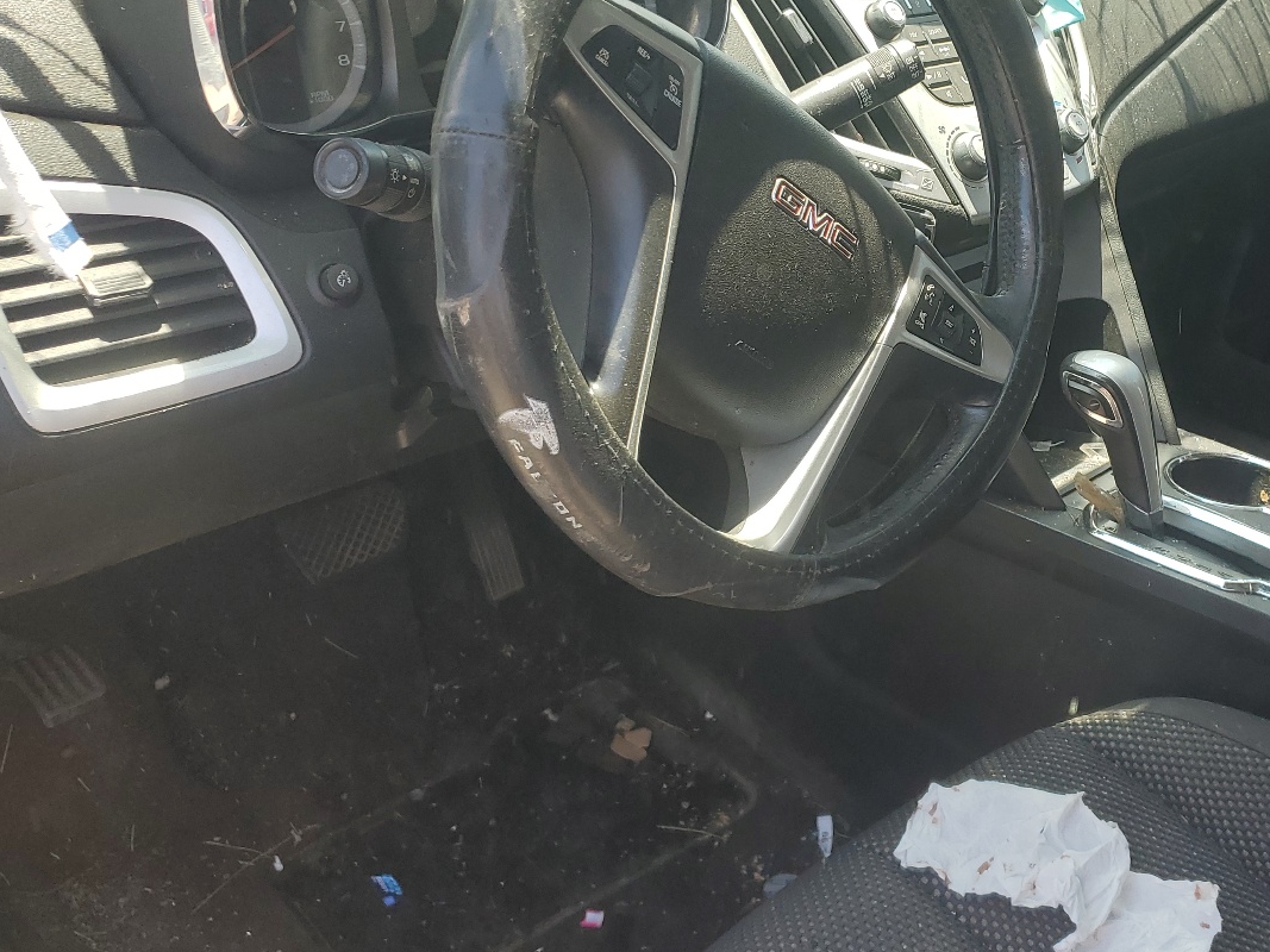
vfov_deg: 36.6
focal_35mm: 39
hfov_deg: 46.3
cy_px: 355
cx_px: 936
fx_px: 1431
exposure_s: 1/476
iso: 50
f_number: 1.5
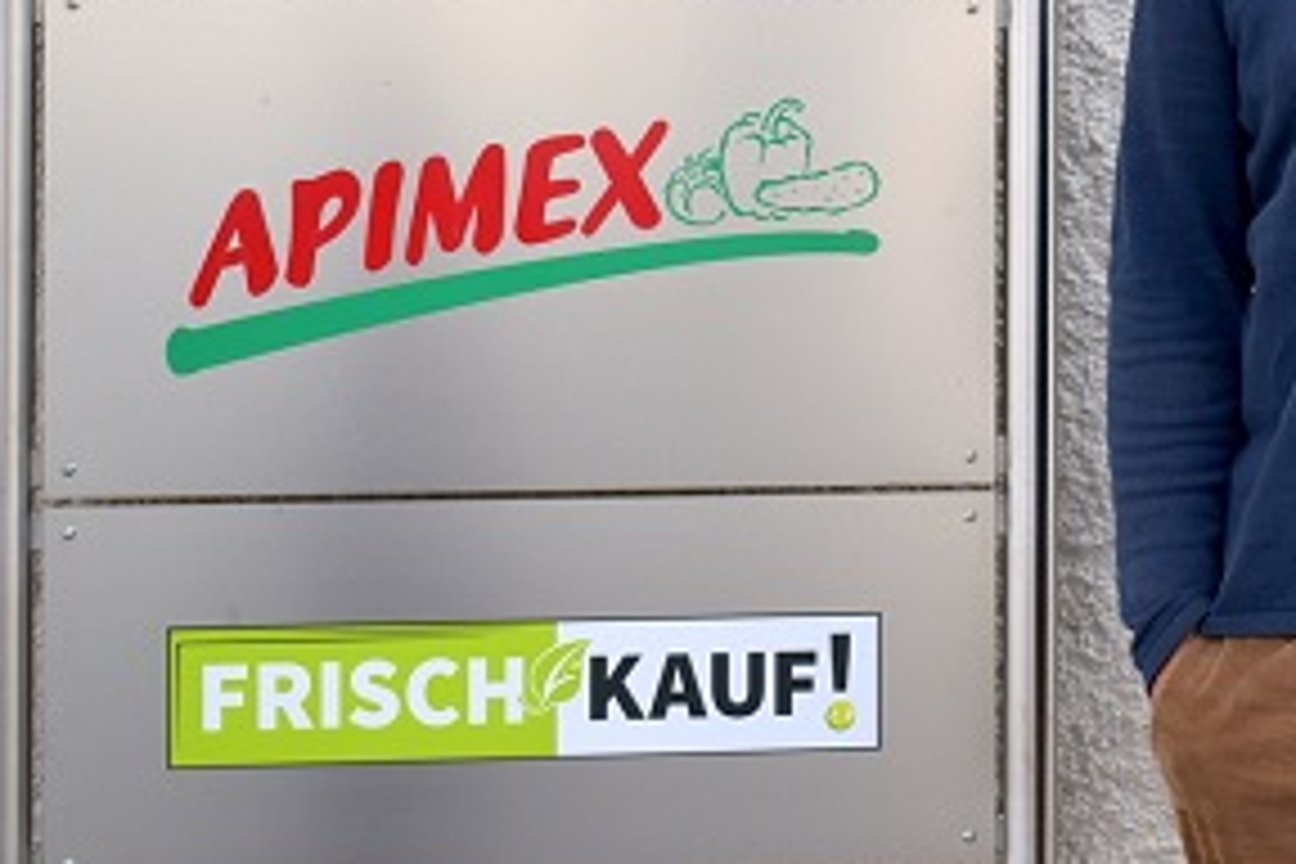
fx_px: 3493
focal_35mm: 97
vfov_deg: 13.9
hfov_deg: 20.8
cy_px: 11
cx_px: 1022
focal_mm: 31
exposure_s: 1/640
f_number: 4.2
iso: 200
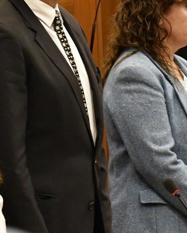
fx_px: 2246
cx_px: 126
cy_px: 37
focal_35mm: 325
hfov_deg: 4.8
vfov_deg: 5.9
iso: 4000
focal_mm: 80
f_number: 7.1
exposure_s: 1/50
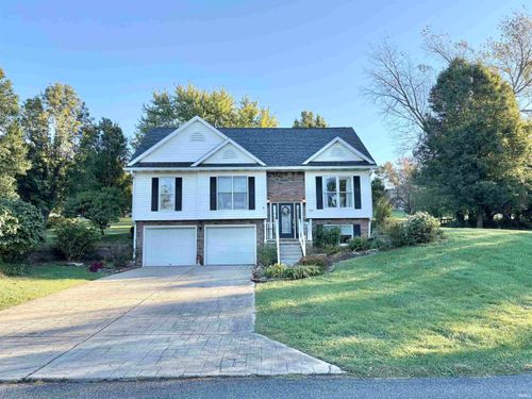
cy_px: 200
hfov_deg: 67.3
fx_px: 400
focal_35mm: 26
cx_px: 266
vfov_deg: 53.1
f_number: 1.6
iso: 50
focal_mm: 5.96
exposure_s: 1/840
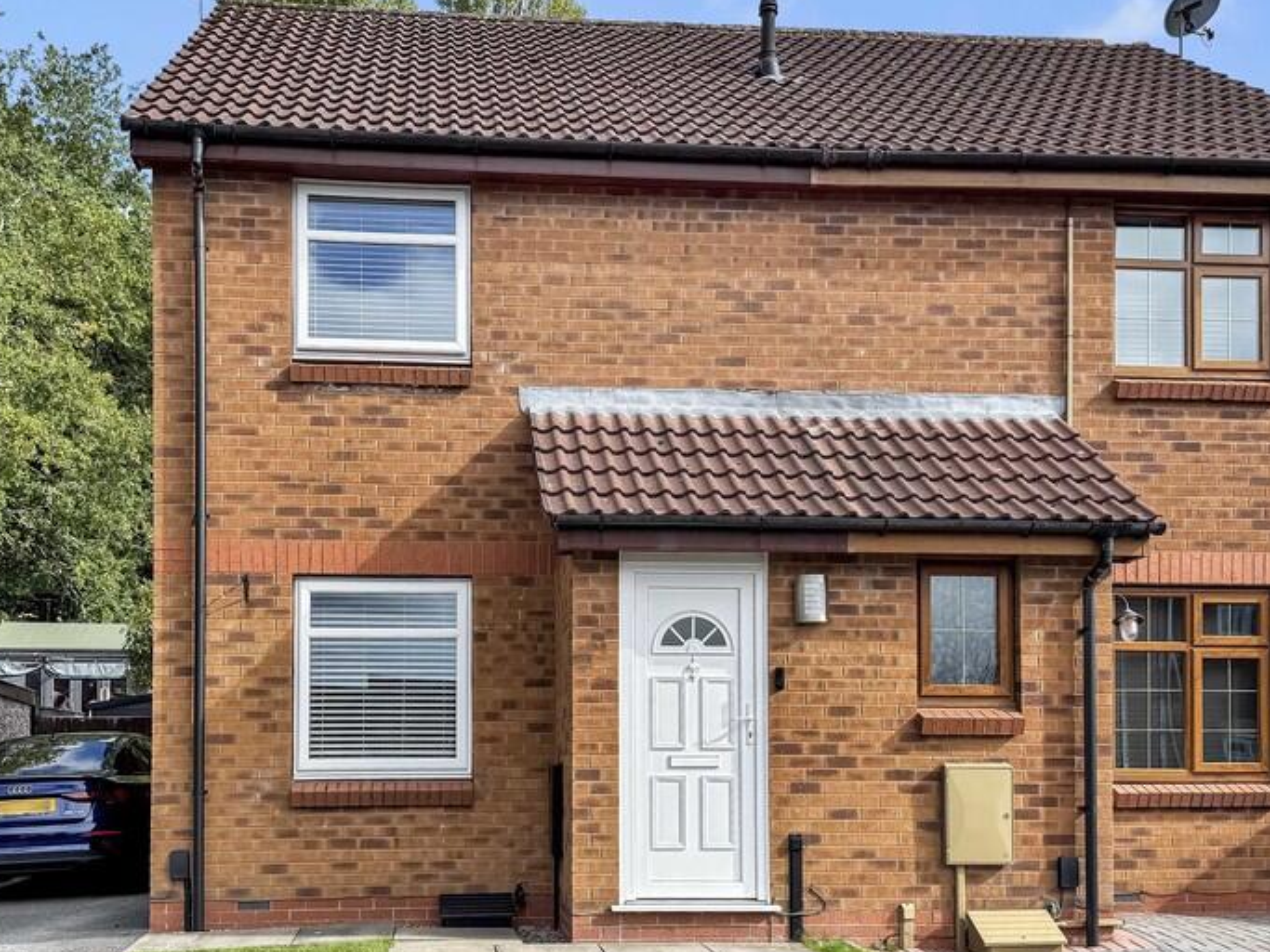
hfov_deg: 51.2
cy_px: 470
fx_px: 1321
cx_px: 537
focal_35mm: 36
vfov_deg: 39.6
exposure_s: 1/2506
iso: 80
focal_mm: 6.76
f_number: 1.78
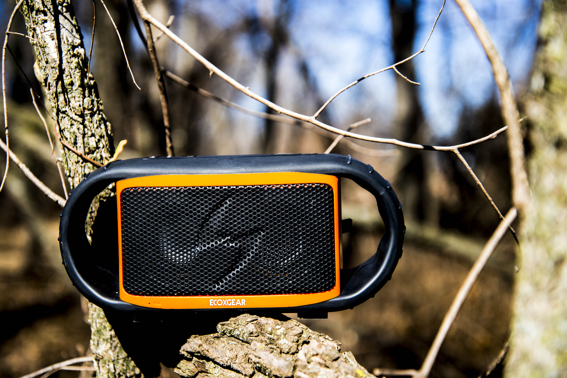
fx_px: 1024
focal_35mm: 65
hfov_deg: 30.9
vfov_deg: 20.9
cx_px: 284
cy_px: 189
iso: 160
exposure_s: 1/1250
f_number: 4.5
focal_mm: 65
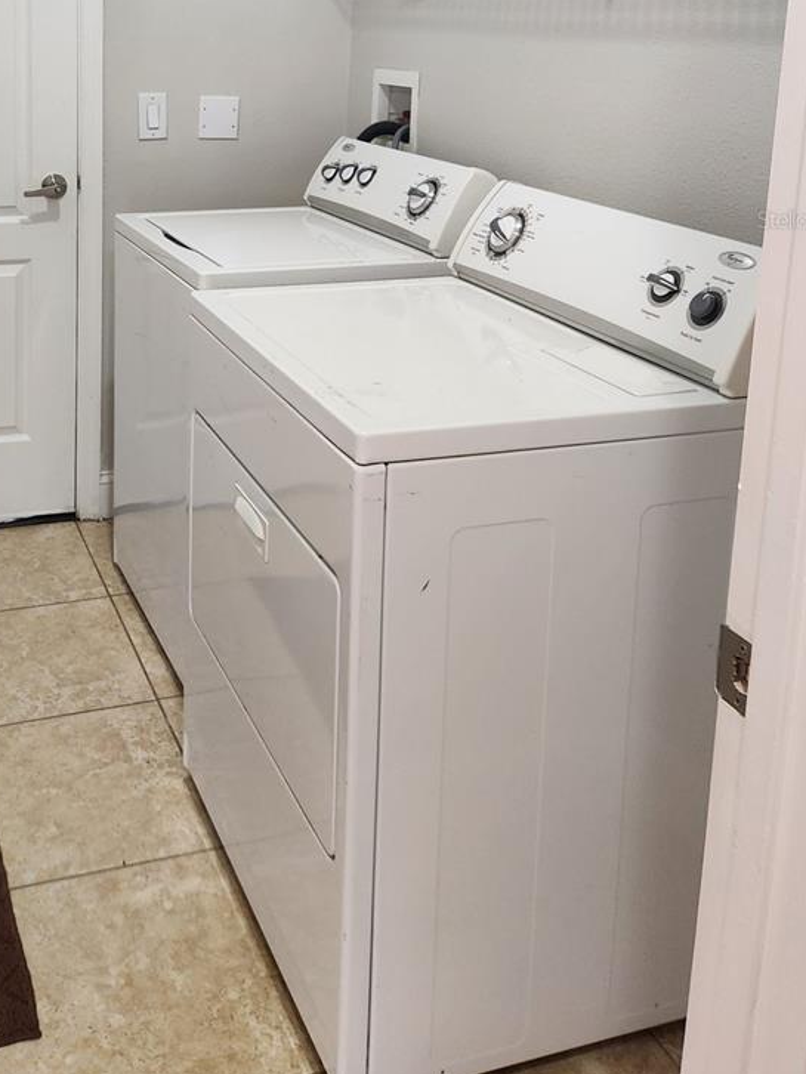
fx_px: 1179
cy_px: 219
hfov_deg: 36.8
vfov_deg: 46.5
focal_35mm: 38
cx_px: 197
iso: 400
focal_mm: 5.4
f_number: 1.8
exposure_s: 1/120
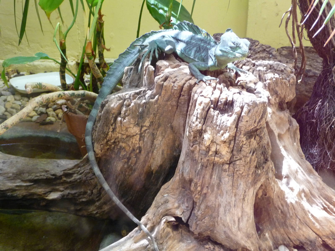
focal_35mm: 50
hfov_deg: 38.2
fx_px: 484
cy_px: 126
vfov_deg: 29.1
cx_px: 168
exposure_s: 1/40
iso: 320
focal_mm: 8.5
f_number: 4.2
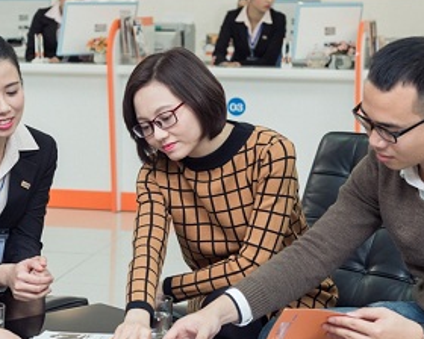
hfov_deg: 18.5
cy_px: 113
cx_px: 121
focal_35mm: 103
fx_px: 1293
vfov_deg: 14.9
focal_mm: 48
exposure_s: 1/200
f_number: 4
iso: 800
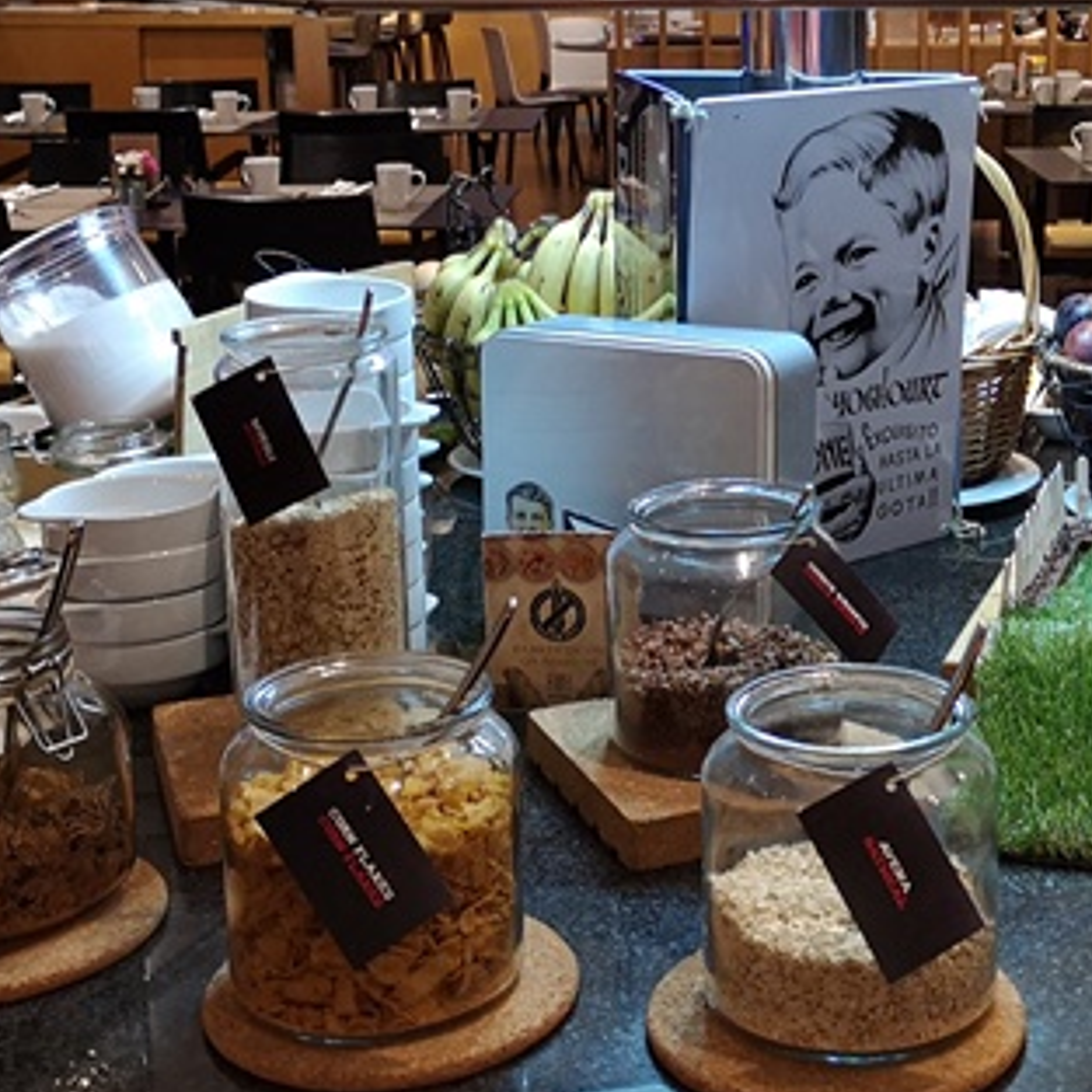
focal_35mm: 61
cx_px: 764
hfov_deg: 27.9
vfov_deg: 28.0
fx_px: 2177
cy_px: 398
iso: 400
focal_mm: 3.95
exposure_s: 1/33.3
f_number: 1.8
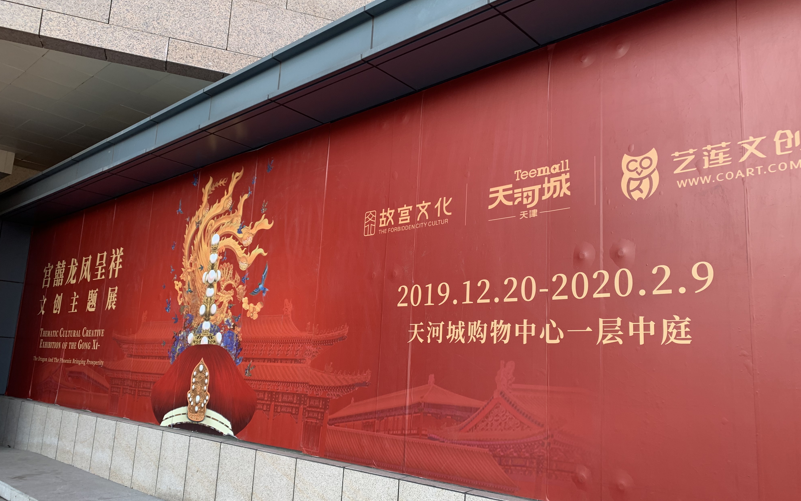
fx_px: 611
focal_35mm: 28
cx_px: 402
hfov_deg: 66.5
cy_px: 274
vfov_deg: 44.5
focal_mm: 4.25
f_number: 1.8
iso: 25
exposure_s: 1/176
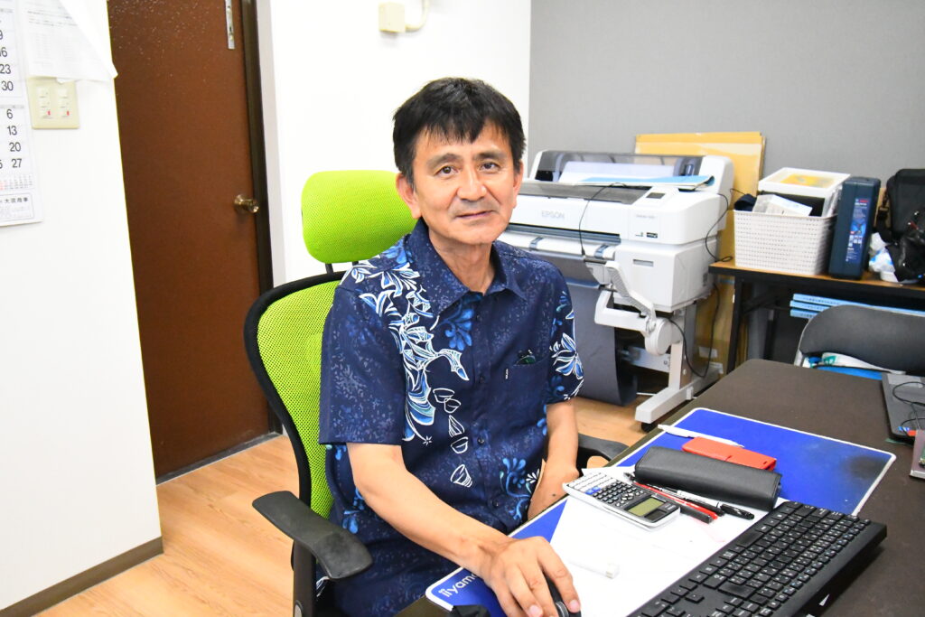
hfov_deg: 61.9
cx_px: 462
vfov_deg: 43.6
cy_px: 308
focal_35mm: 30
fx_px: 771
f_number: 5.6
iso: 12800
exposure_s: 1/250
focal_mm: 20
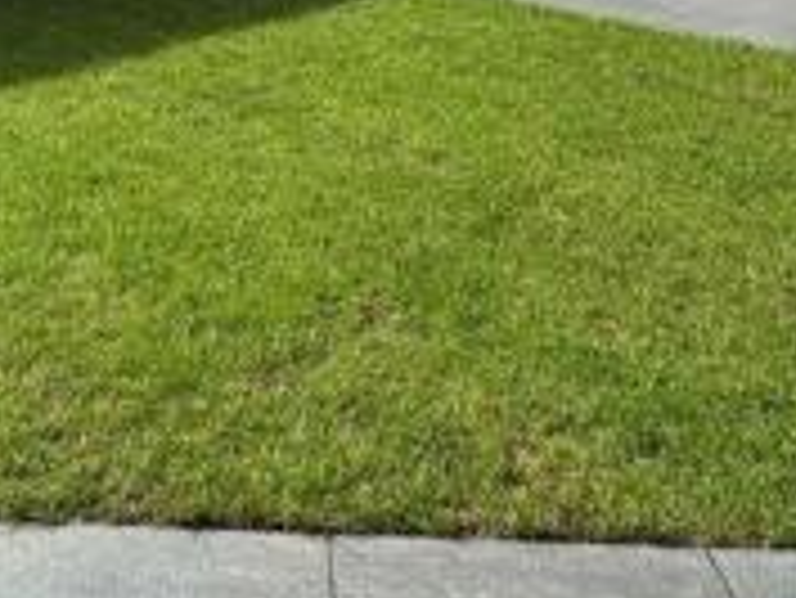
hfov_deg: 40.2
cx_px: 209
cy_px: -281
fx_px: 1058
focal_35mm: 46
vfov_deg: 24.8
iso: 40
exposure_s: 1/1178
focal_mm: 2.22
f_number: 2.2
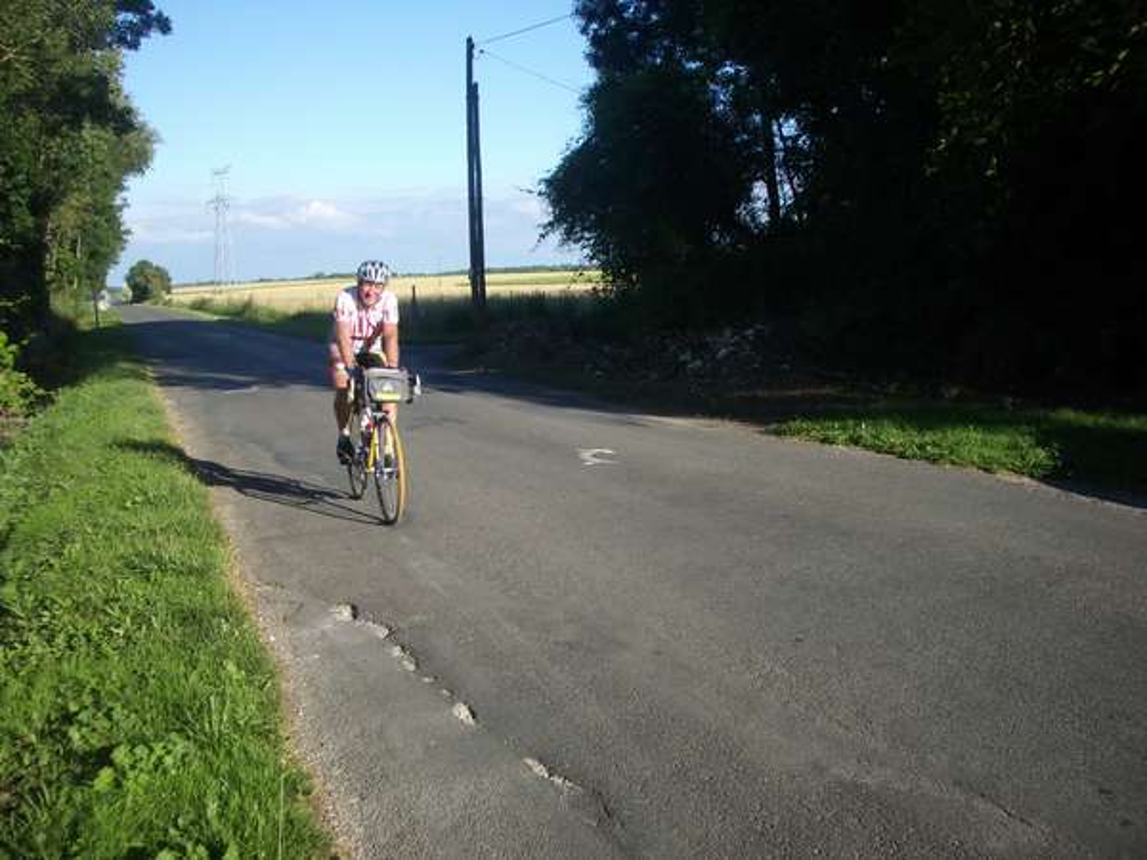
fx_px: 1160
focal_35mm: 35
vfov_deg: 40.7
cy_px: 430
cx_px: 574
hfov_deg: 52.6
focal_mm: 5.8
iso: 80
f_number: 2.6
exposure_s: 1/800
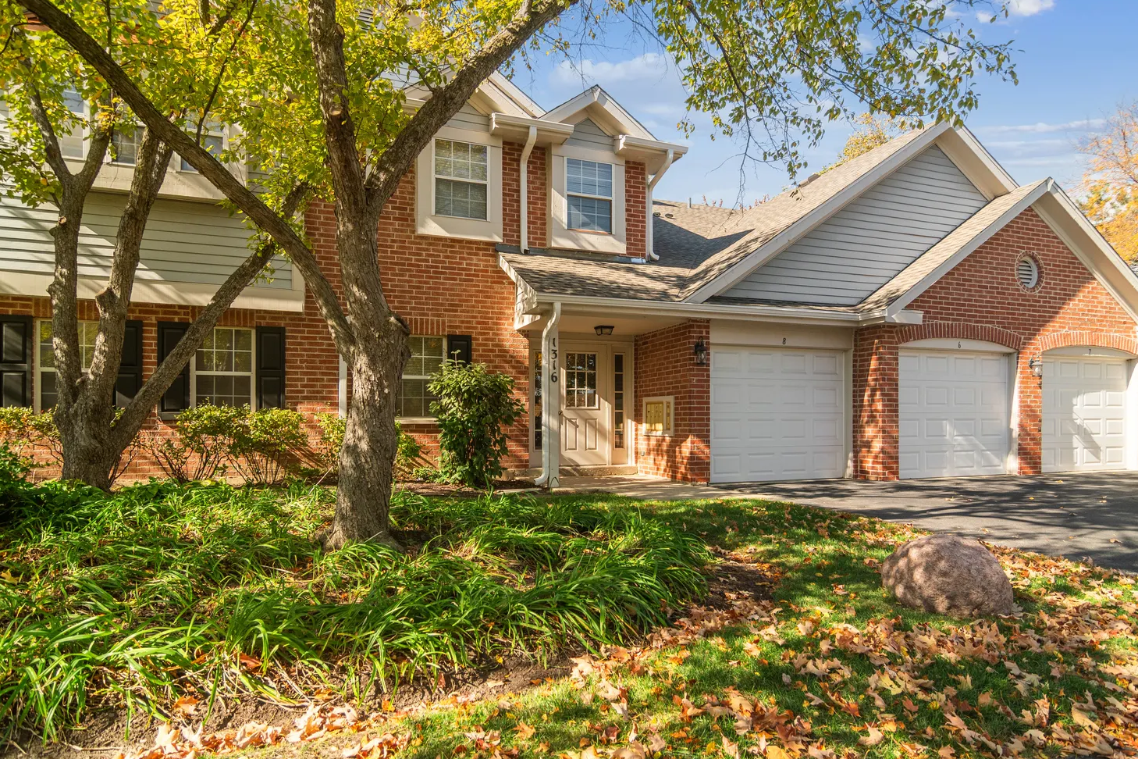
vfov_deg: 61.9
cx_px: 571
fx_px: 632
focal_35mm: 20
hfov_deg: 84.0
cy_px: 407
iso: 200
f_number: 8
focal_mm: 12
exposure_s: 1/1000
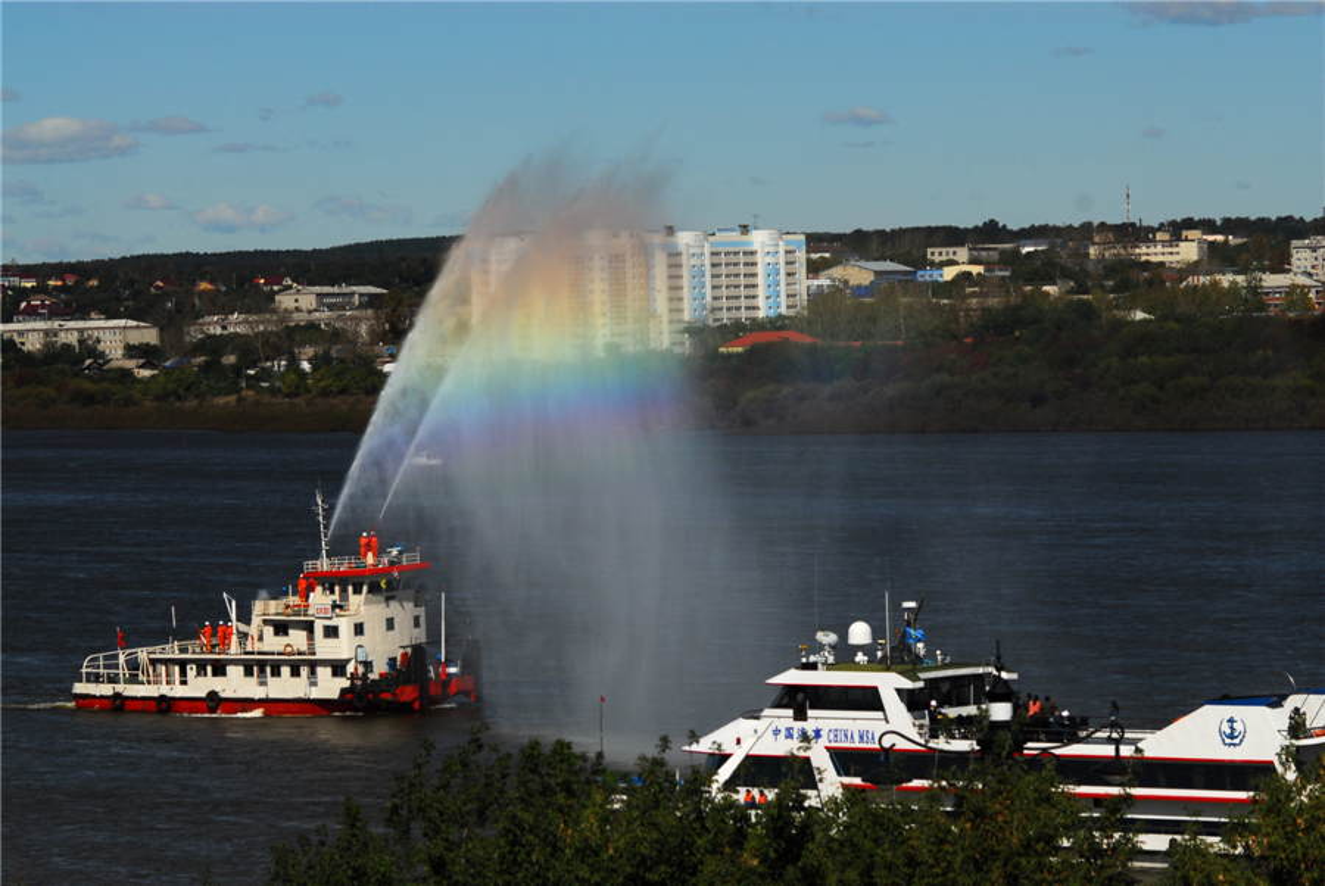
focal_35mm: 450
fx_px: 16578
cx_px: 662
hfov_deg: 4.6
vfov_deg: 3.1
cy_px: 443
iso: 100
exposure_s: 1/750
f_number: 8
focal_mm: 300
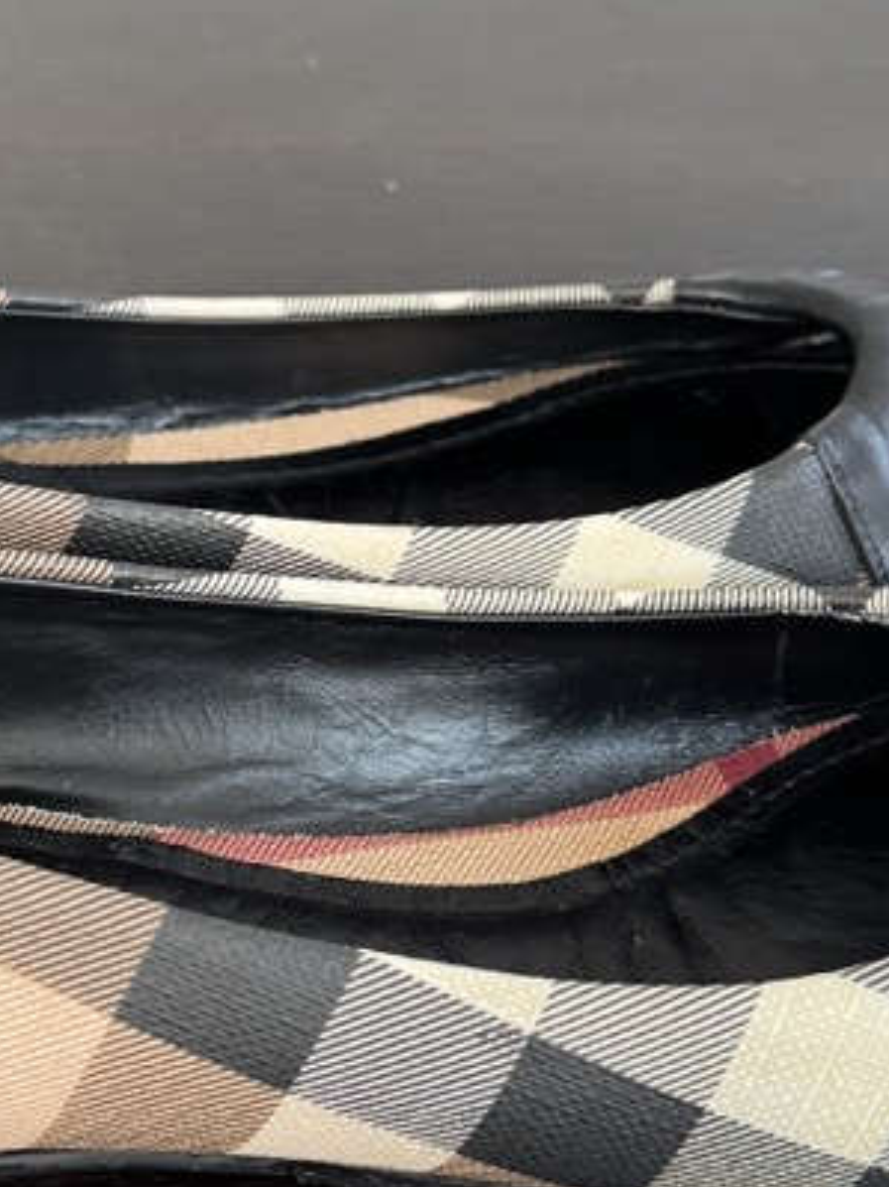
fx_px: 2638
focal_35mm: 77
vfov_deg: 25.3
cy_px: 512
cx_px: 345
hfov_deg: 19.1
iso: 200
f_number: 1.78
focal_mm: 6.76
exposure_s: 1/92
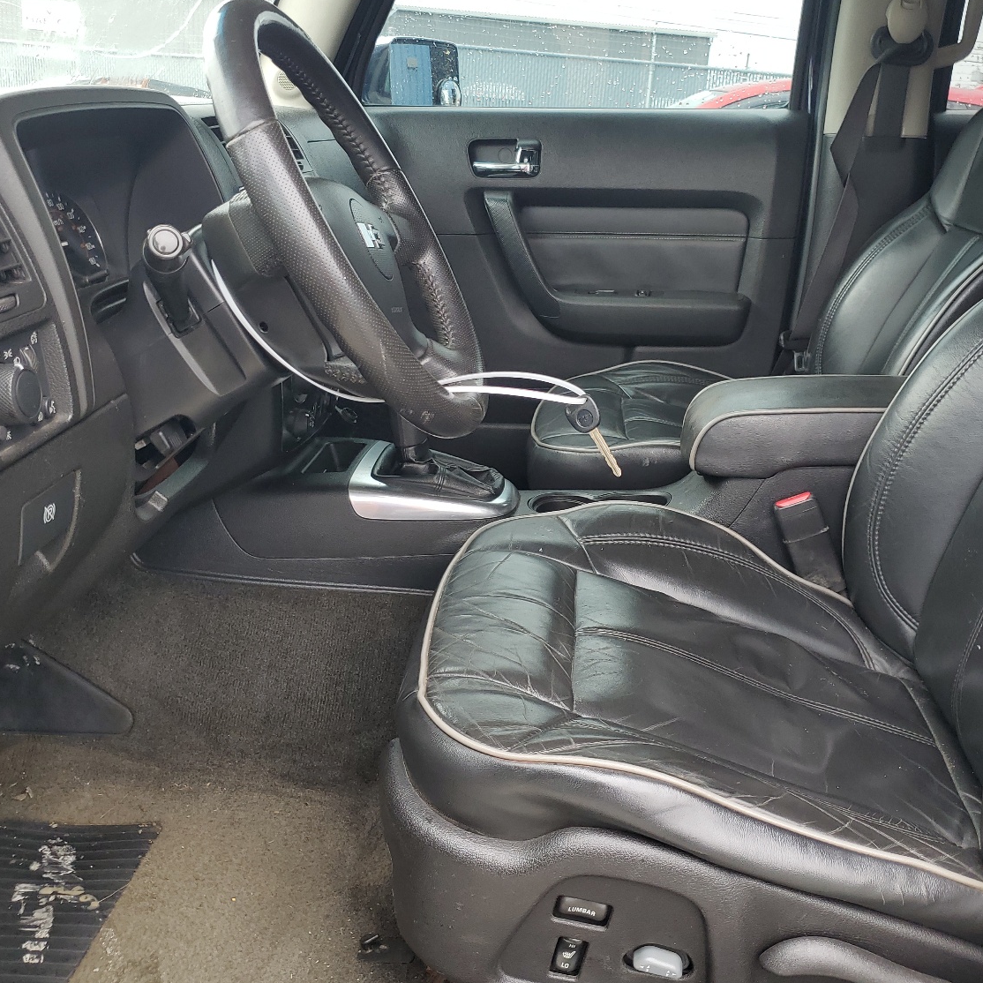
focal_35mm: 33
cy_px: 465
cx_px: 546
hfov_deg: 49.6
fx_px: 1060
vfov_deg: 49.7
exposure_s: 1/294
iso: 50
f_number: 1.5
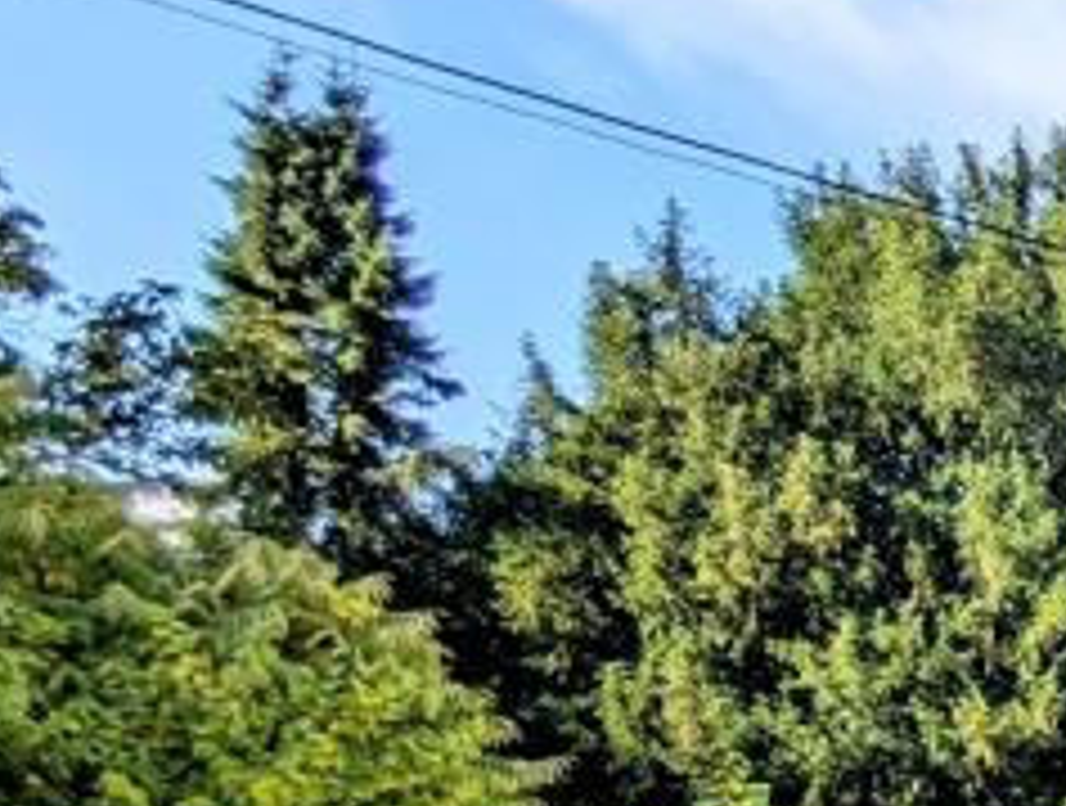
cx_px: 2280
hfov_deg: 17.3
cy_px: 1092
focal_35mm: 69
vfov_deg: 19.5
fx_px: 2130
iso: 51
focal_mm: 2.35
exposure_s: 1/1148
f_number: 2.2
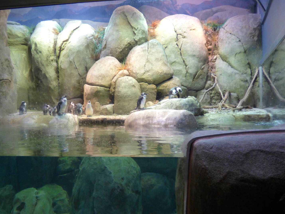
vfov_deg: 39.7
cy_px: 110
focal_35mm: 36
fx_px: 296
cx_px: 127
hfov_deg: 51.3
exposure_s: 1/25
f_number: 3.3
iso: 400
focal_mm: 5.53
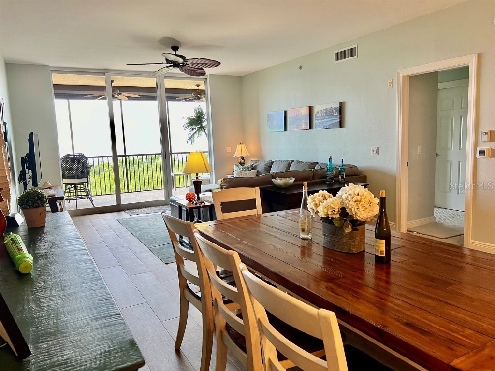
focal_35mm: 26
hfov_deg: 67.3
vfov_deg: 53.1
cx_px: 248
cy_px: 186
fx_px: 372
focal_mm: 5.7
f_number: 1.5
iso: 200
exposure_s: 1/60
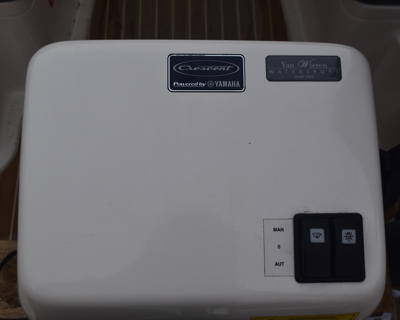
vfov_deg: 31.5
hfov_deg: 38.7
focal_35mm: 48
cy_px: 160
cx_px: 232
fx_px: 568
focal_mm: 28
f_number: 8
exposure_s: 1/250
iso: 250
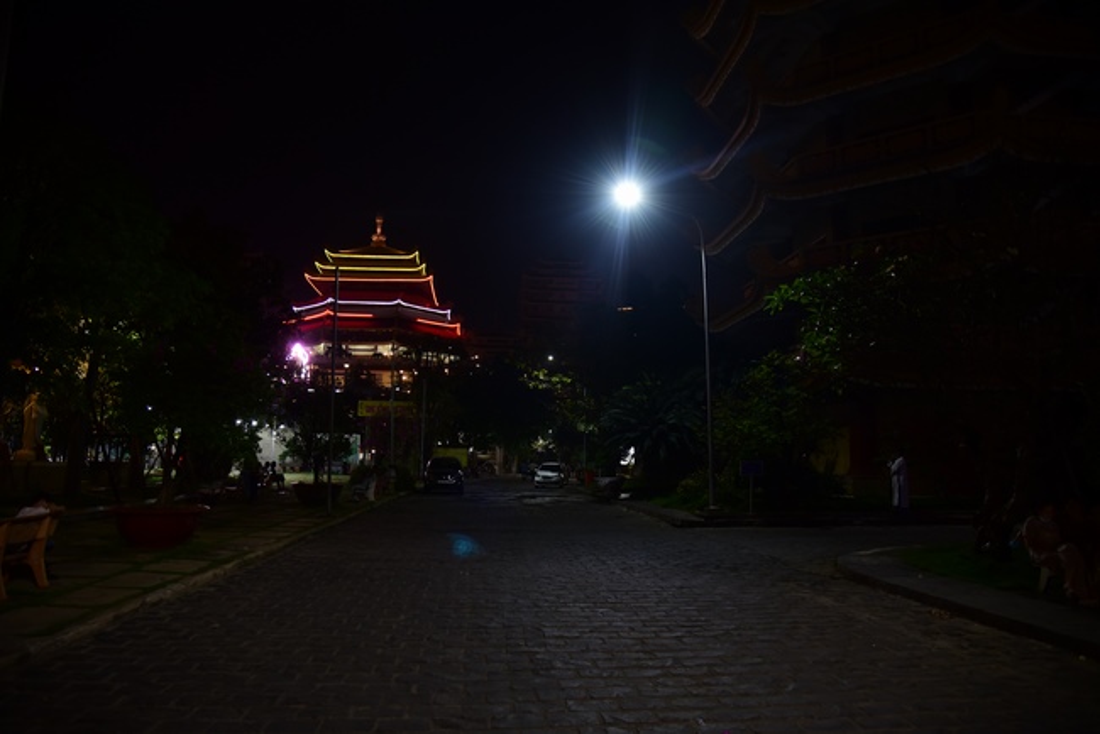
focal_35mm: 24
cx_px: 550
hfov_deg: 73.7
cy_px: 367
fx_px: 734
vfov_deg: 53.2
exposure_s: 1/25
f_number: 4
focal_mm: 24
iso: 1000
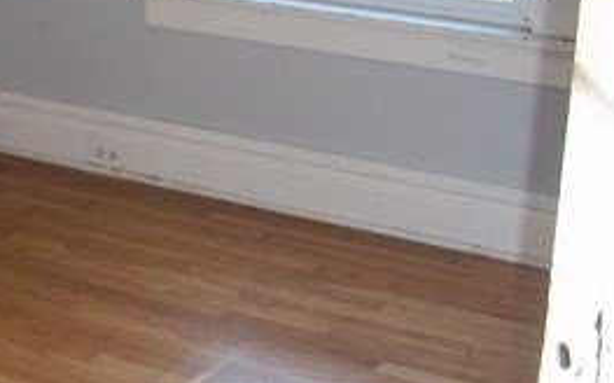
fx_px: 1555
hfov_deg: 21.4
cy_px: 77
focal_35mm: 93
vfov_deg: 14.0
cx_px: -23
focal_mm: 6.5
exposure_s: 1/30
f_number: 3.1
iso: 160
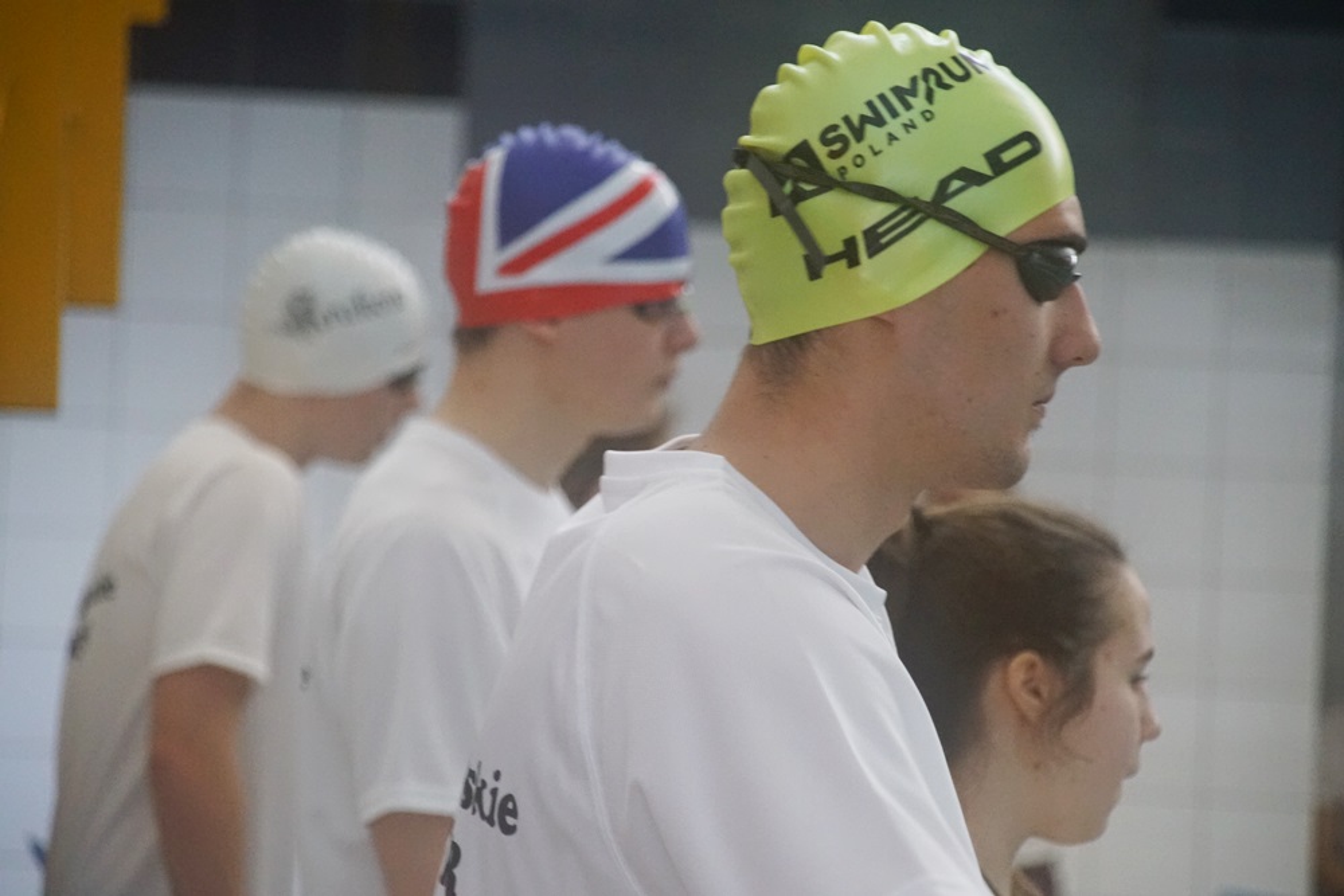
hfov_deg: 10.2
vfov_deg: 6.8
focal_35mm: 202
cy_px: 448
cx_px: 672
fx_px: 7561
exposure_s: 1/200
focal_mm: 135
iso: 3200
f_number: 5.6
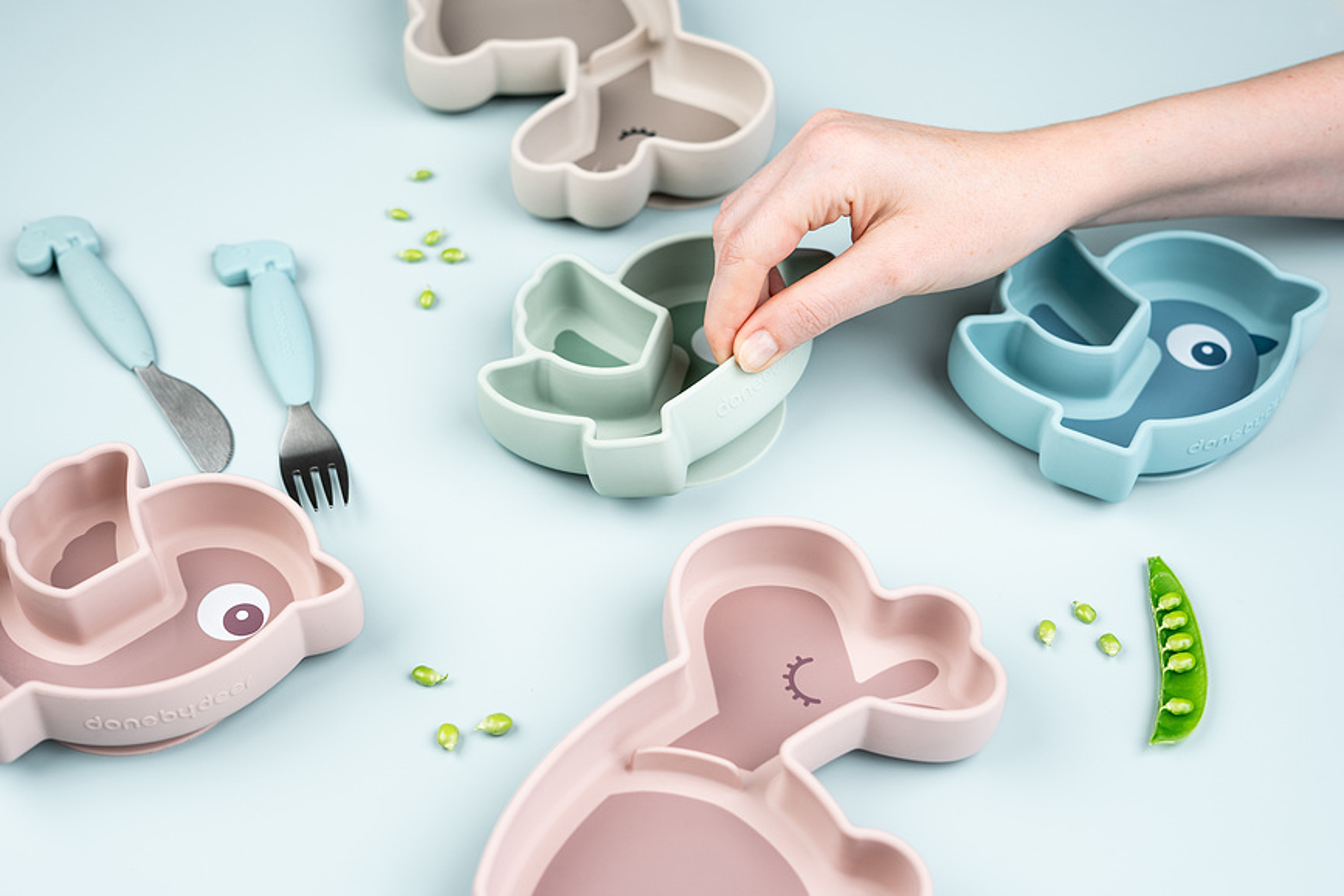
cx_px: 672
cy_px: 448
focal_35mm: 50
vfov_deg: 27.0
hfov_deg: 39.6
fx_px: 1867
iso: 200
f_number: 4
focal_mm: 50
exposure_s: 1/160
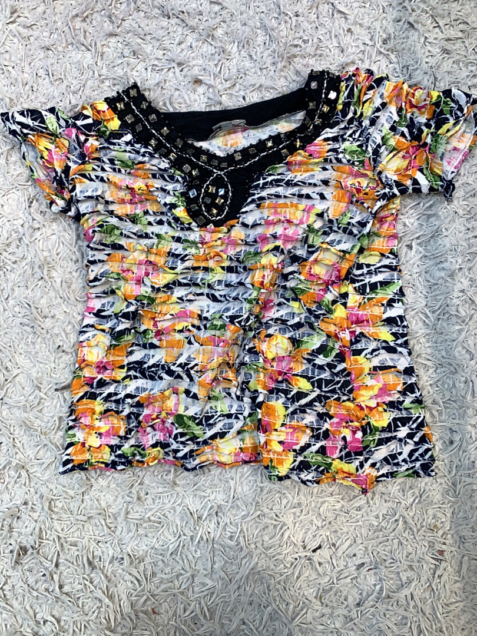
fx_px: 478
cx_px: 238
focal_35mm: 26
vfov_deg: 67.3
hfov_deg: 53.1
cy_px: 318
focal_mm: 4.25
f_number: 1.8
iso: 50
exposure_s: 1/100
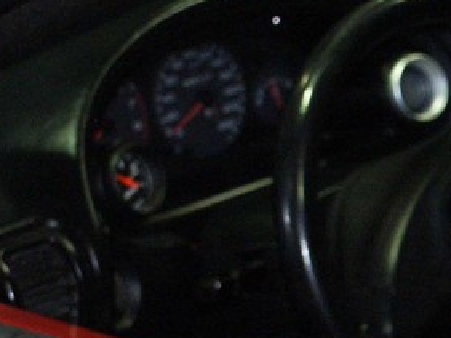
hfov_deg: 8.5
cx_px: 526
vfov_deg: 6.4
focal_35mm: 230
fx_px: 2994
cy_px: 215
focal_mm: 20.02
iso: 200
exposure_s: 1/60
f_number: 3.5
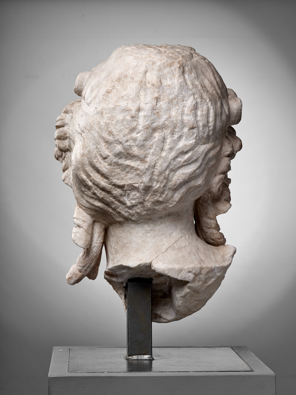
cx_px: 148
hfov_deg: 23.3
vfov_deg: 30.7
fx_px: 718
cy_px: 198
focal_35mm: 63
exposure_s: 1/125
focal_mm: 80
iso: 200
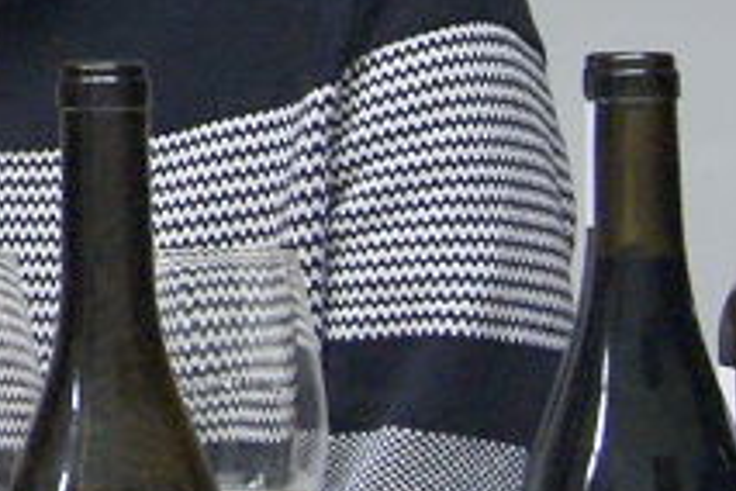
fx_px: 4845
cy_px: -175
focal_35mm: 237
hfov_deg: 8.2
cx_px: -829
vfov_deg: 5.8
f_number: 6.3
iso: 1600
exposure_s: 1/30
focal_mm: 28
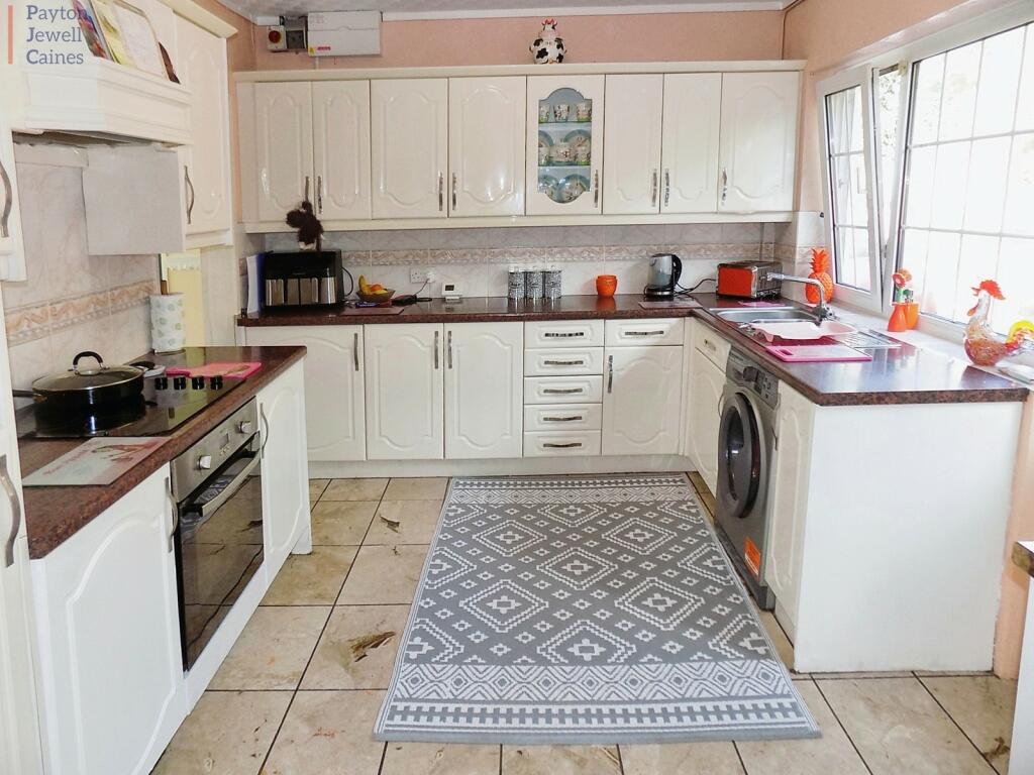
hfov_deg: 73.9
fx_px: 687
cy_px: 388
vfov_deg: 58.9
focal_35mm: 23
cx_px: 517
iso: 125
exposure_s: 1/30
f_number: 3.1
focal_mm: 4
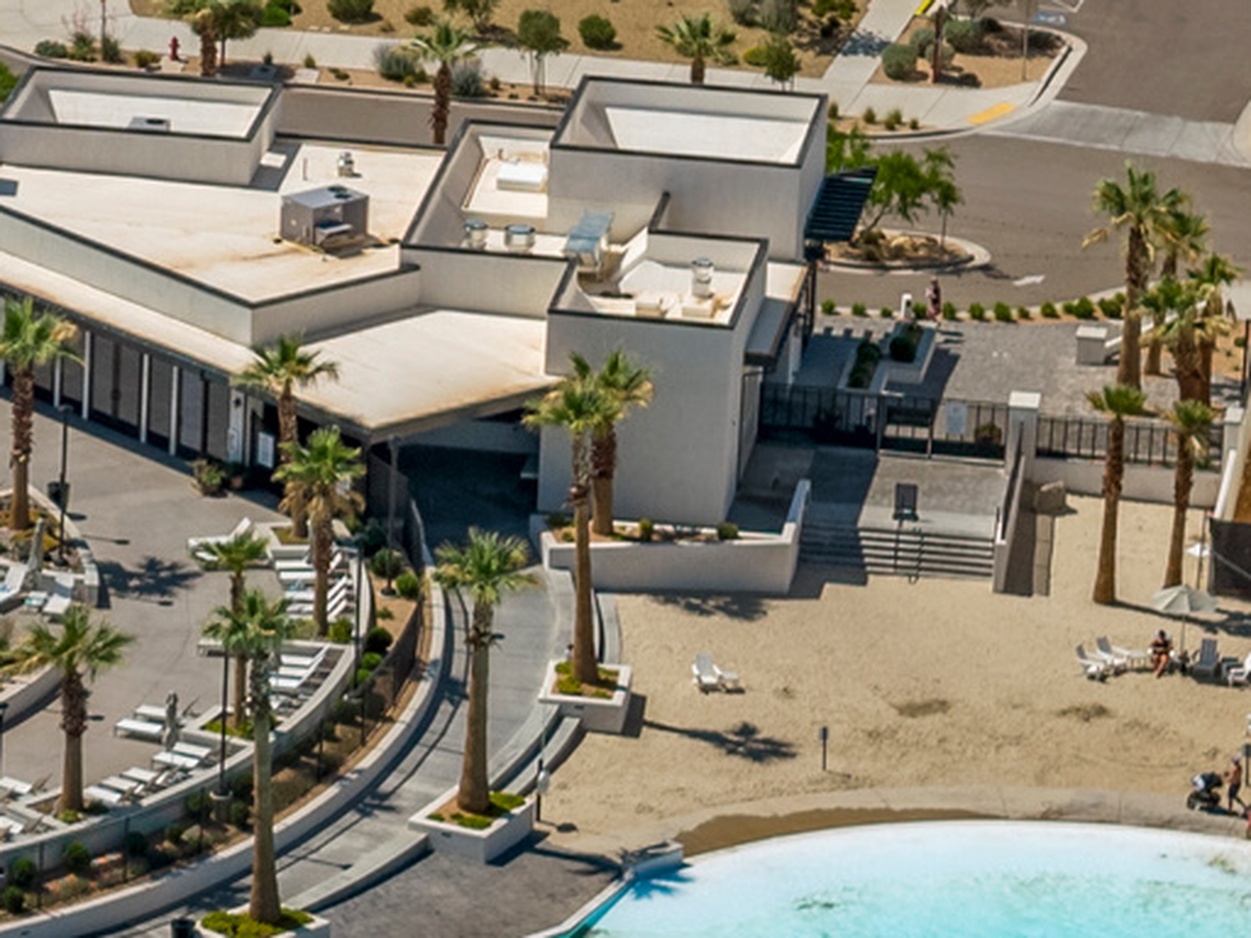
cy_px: 564
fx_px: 10119
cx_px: -540
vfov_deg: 5.3
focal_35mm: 280
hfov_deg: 7.0
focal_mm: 19.35
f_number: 2.8
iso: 110
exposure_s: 1/320
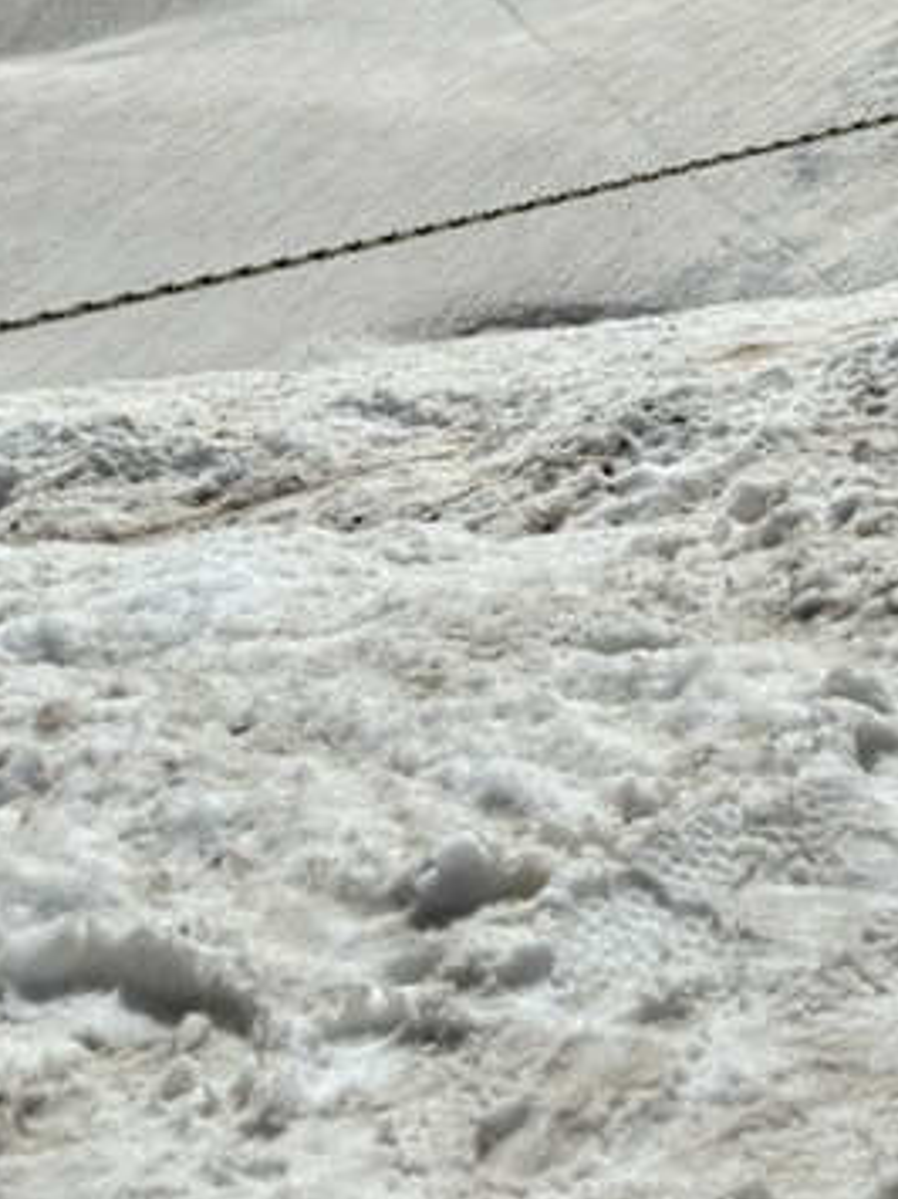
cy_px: -412
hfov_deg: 19.1
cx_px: 901
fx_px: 2596
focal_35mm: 75
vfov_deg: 22.8
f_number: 1.6
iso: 50
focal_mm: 5.96
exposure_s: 1/12195
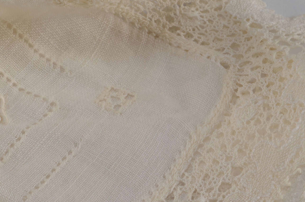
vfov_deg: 10.1
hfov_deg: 15.2
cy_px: 126
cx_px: 227
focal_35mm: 135
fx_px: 1141
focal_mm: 42
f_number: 14
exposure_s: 1/80
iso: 100
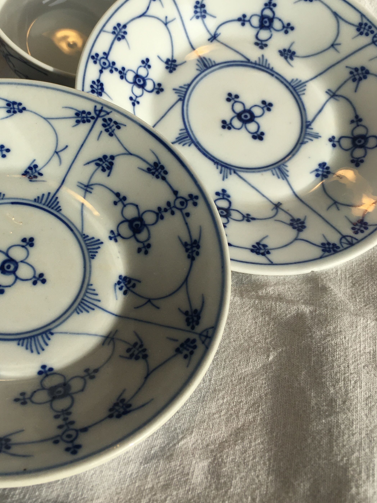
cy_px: 194
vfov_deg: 44.5
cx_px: 110
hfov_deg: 33.9
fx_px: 610
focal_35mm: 42
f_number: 2.2
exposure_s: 1/569
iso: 25
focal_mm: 4.15
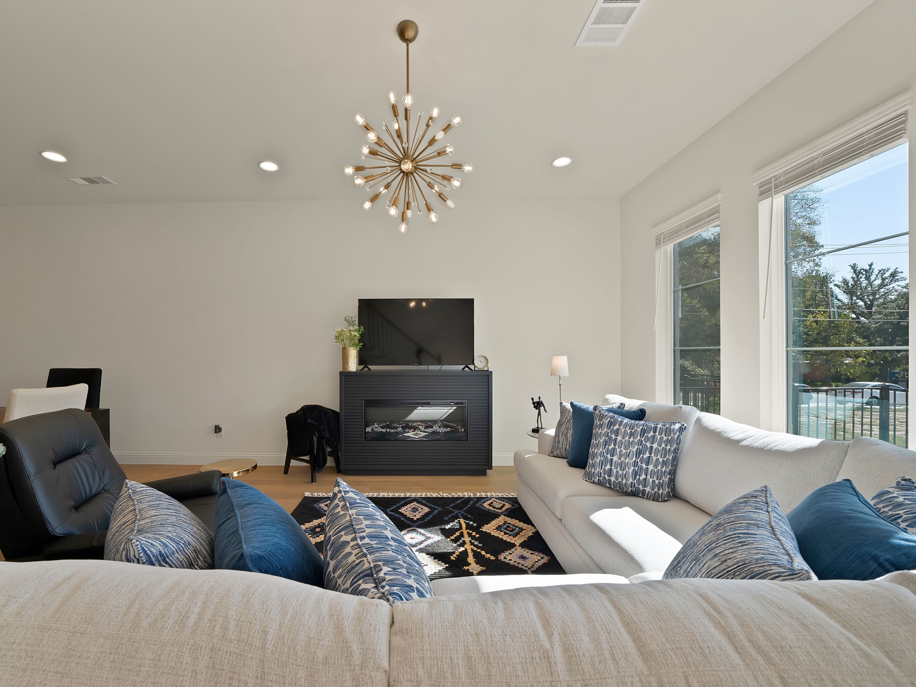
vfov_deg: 89.9
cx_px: 415
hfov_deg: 105.9
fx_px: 344
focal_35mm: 13
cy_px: 344
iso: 640
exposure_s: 1/40
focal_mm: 12
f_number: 9
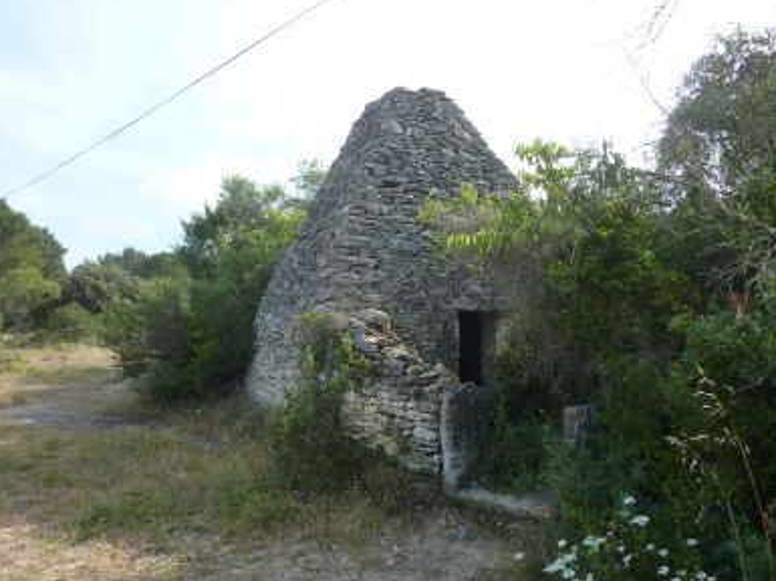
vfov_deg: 53.0
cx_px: 397
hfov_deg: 67.3
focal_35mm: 26
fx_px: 582
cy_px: 293
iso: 125
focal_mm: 4.1
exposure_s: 1/320
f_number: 4
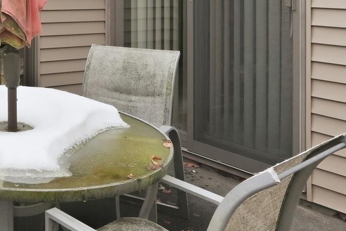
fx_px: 509
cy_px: -22
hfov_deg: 31.8
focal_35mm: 53
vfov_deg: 23.9
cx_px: -62
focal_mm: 10
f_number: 9
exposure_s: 1/800
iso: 640
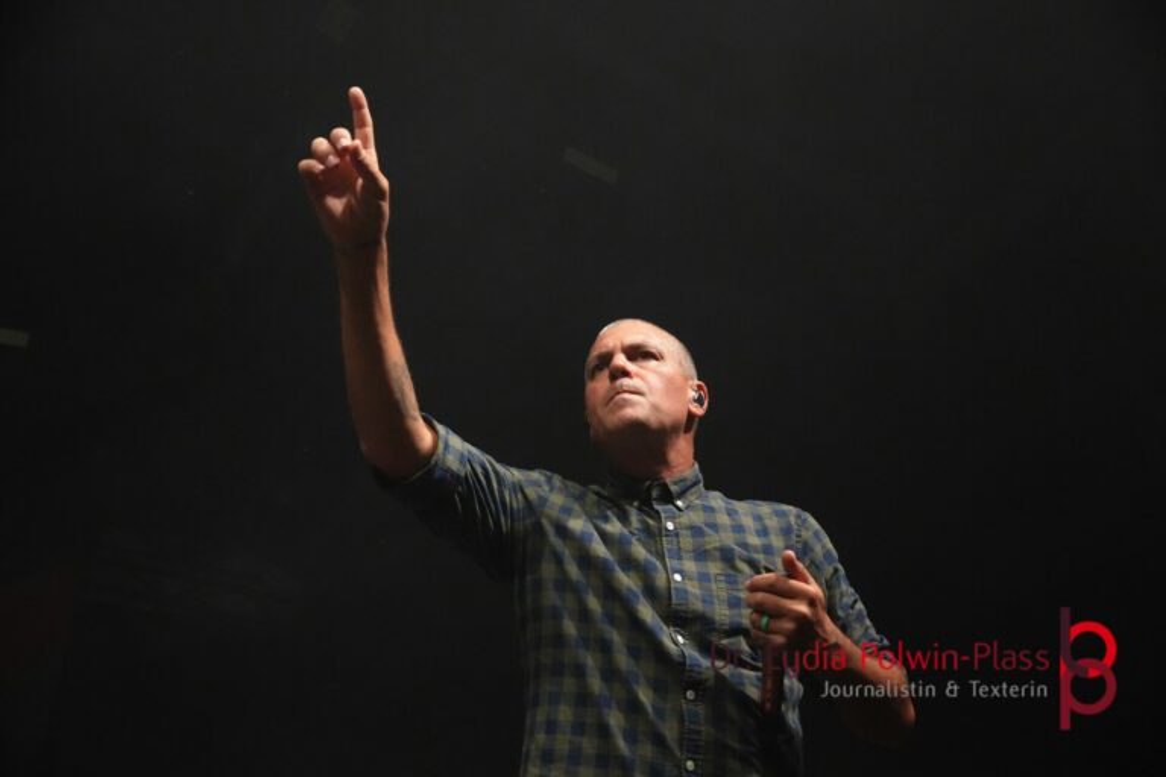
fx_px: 1603
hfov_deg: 40.0
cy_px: 388
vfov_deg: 27.3
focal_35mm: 50
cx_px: 583
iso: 6400
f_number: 4
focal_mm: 33
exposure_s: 1/100
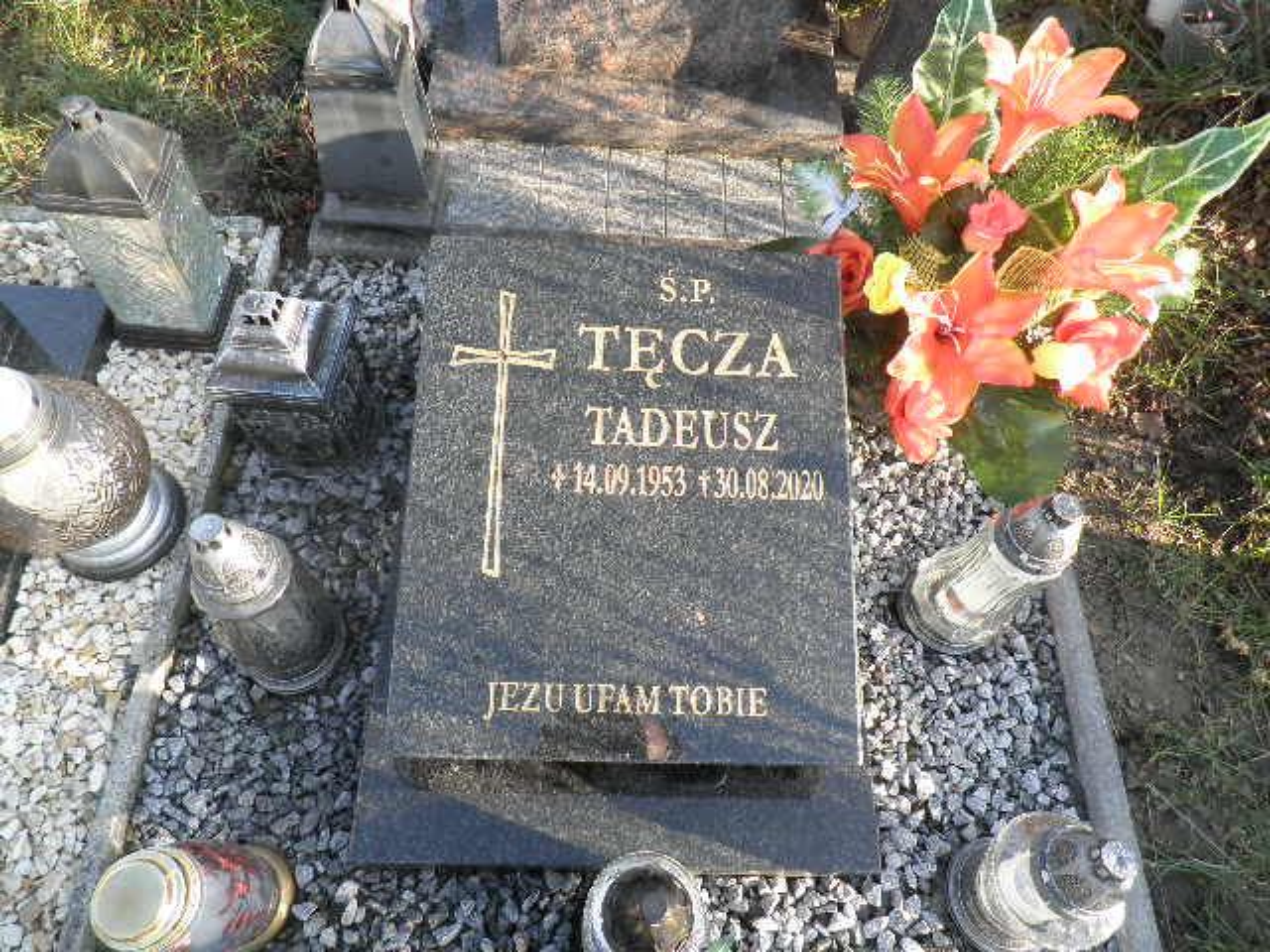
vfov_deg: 56.8
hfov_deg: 71.6
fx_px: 881
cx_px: 635
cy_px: 476
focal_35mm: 24
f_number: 3.3
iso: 64
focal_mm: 4.3
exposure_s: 1/100
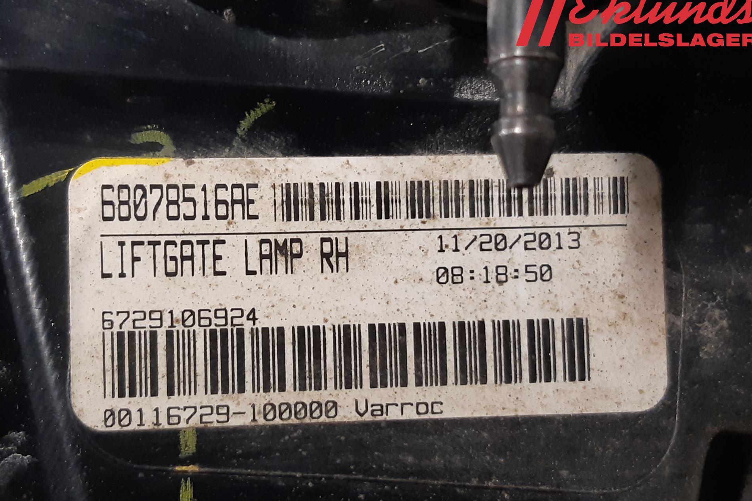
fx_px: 606
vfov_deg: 44.9
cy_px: 282
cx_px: 354
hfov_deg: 63.6
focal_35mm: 29
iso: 200
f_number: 1.7
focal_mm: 3.93
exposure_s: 1/50
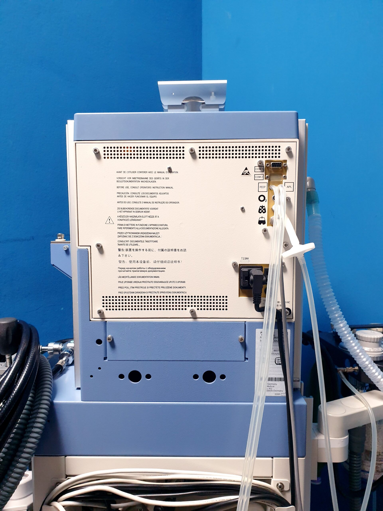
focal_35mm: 26
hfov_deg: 53.1
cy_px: 256
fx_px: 384
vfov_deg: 67.3
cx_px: 192
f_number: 2.4
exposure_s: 1/20
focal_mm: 4.3
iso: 320
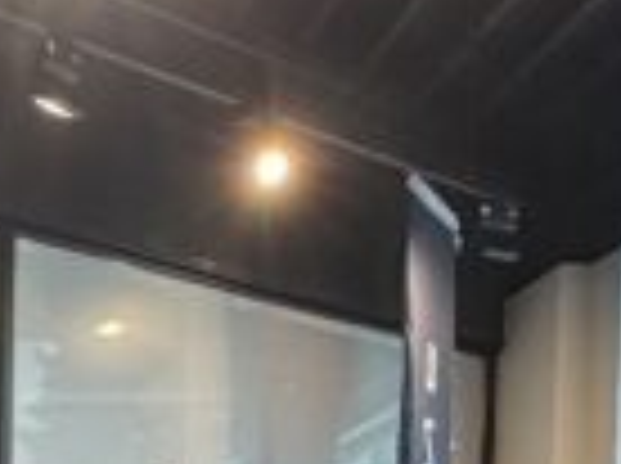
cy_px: 887
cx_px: -288
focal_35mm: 104
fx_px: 1862
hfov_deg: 17.2
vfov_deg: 12.7
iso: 250
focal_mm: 2.22
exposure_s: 1/100
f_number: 2.2
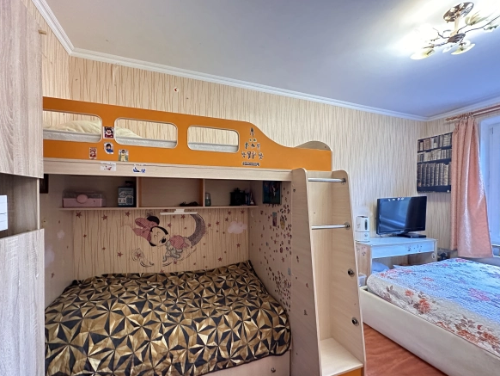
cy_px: 200
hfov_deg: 98.1
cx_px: 241
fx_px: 217
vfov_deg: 81.7
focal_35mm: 15
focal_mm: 2.22
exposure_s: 1/34
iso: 1000
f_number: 2.2
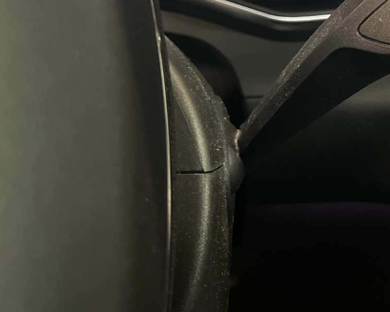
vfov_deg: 27.5
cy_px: 55
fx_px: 623
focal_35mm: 54
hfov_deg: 31.8
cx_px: 400
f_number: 1.6
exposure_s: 1/25
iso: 640
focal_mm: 5.1
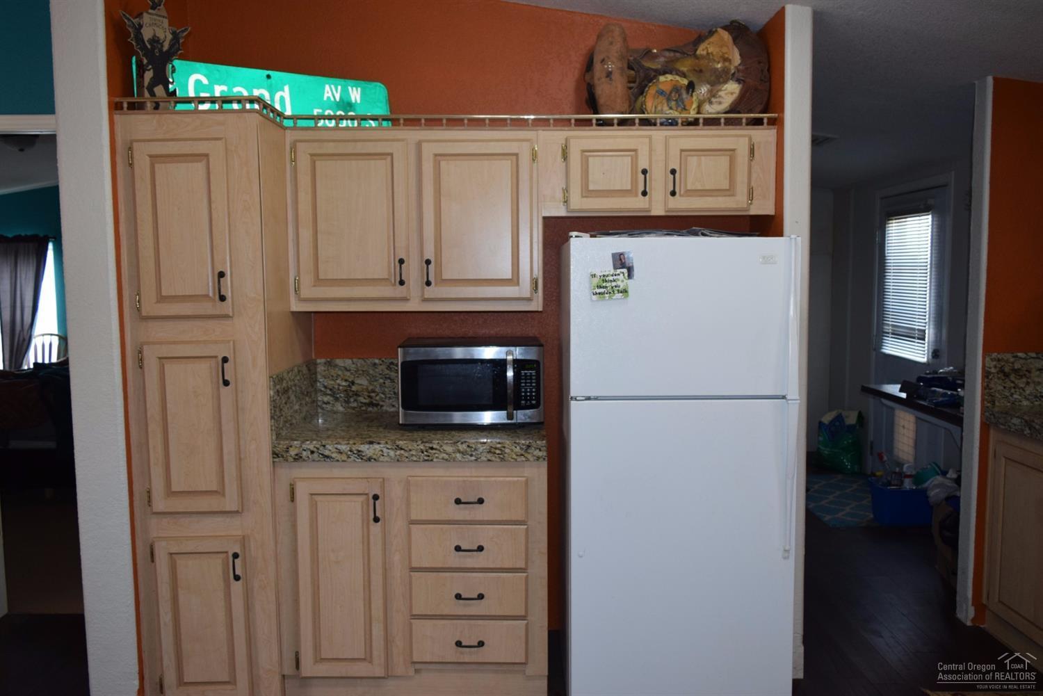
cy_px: 348
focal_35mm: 27
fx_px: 782
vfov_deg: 48.0
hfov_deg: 67.4
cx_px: 522
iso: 800
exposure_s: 1/100
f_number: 5
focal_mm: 18
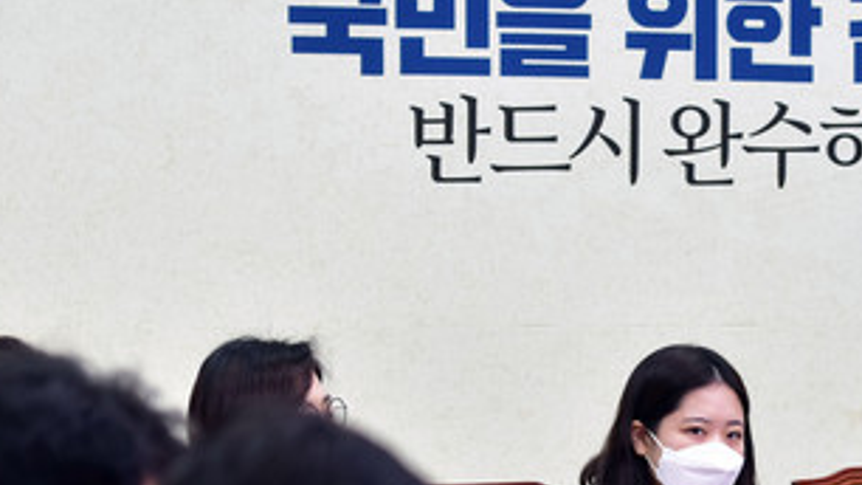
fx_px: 3656
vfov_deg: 7.5
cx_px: 758
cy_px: 508
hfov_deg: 13.3
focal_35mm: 160
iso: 1400
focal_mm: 78
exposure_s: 1/250
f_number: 3.5
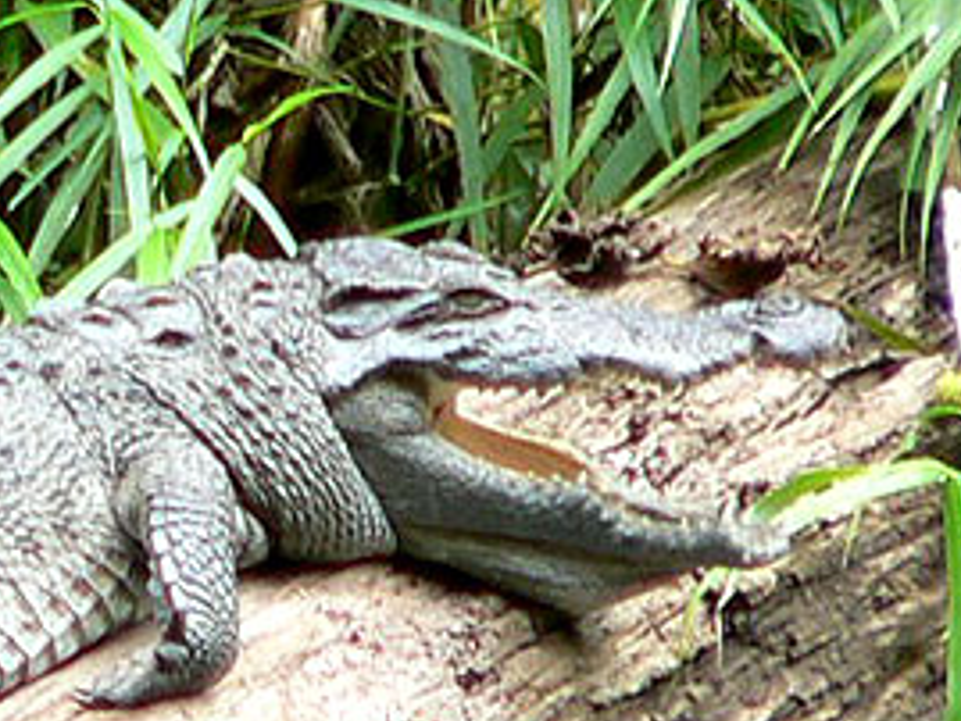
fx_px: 26024
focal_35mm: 937
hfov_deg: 2.1
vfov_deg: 1.6
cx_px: 200
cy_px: 714
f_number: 2.8
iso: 80
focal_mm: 55.2
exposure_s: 1/80
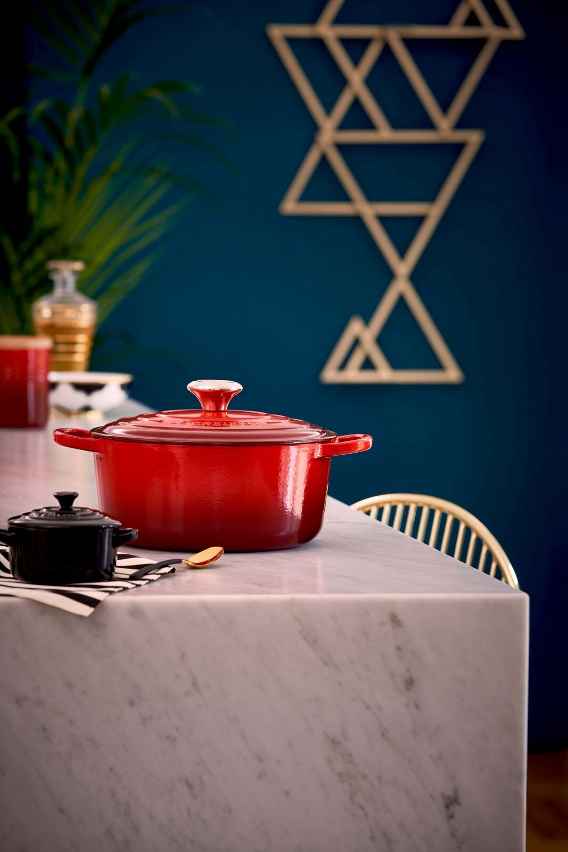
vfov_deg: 16.5
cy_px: 426
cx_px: 284
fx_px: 2934
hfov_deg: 11.1
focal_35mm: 124
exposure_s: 1/2
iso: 100
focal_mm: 124
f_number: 5.6
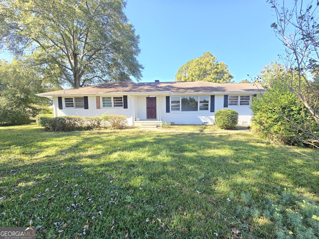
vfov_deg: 89.9
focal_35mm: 13
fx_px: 120
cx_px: 160
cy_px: 120
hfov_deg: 106.2
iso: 50
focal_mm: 2.2
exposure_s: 1/202
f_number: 2.2
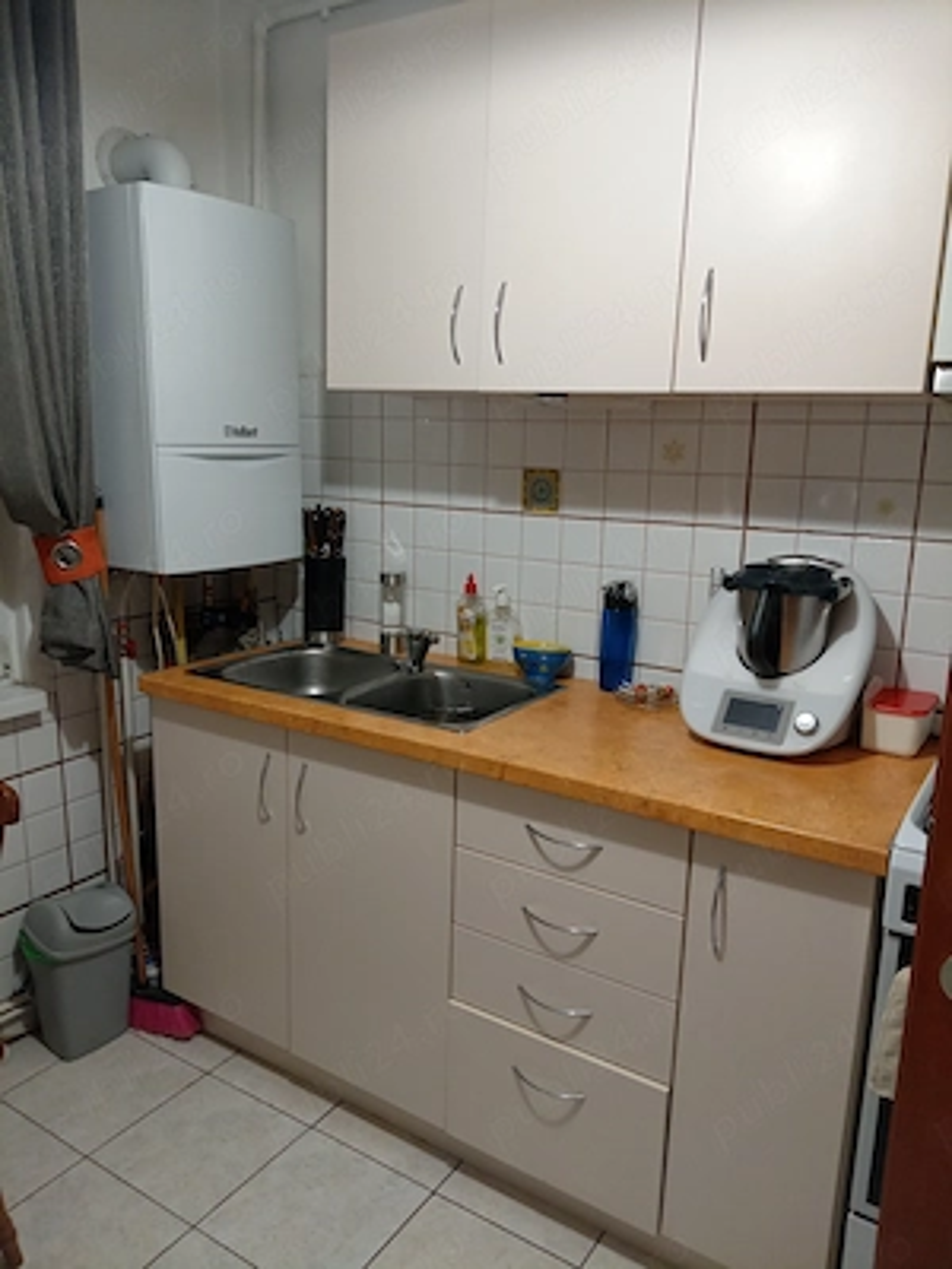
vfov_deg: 67.3
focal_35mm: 26
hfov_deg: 53.1
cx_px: 476
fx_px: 953
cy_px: 634
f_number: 1.8
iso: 285
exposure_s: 1/25
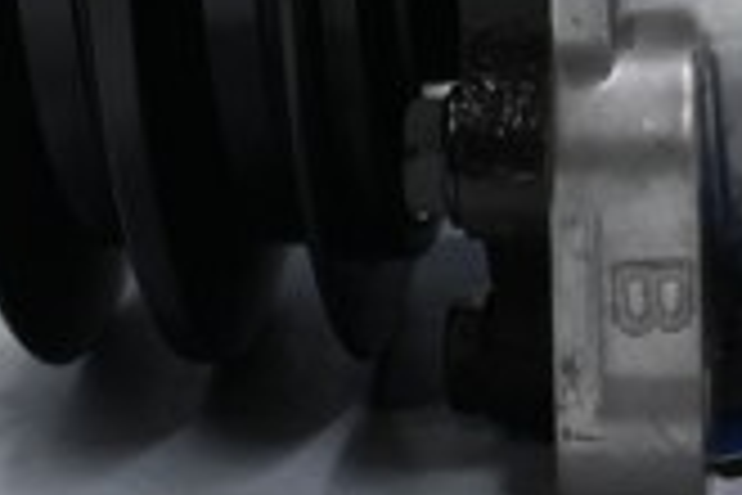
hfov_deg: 11.1
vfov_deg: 7.4
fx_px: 3739
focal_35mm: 181
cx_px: 967
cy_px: -304
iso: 1000
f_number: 4.2
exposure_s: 1/125
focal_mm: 25
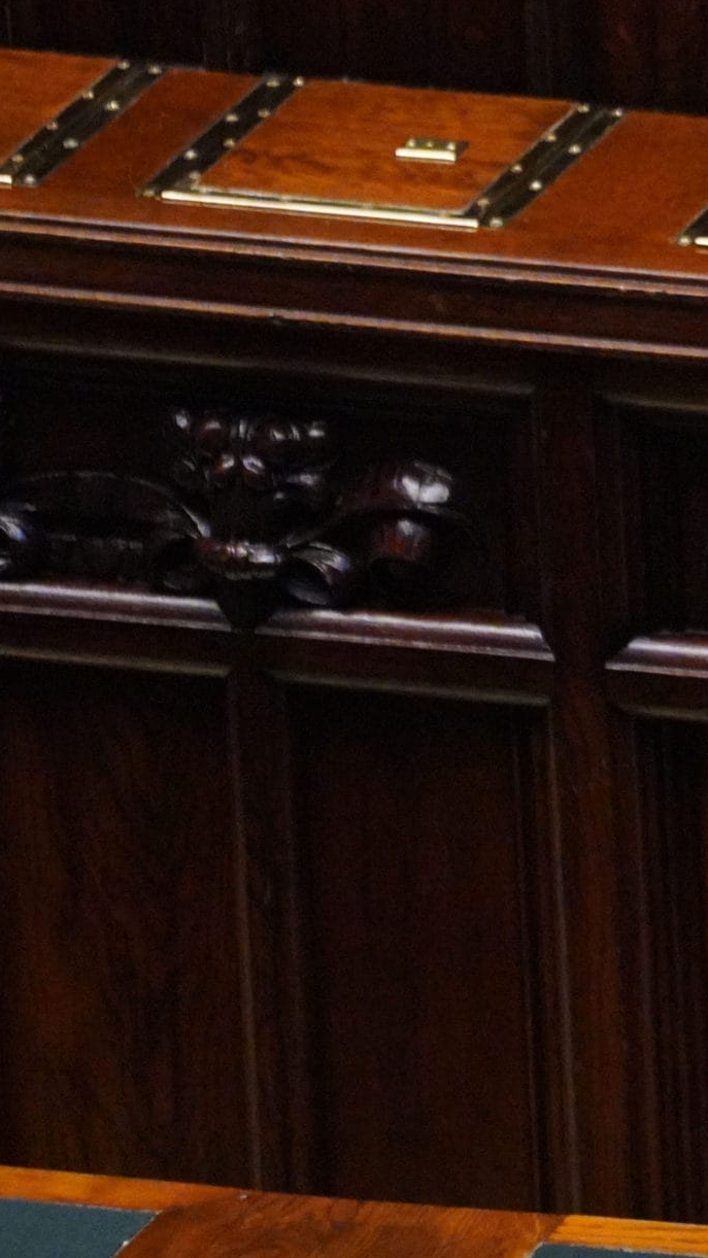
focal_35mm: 879
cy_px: 487
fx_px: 29330
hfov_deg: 1.4
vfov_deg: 2.5
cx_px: 1279
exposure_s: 1/160
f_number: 5.6
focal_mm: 400
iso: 12800
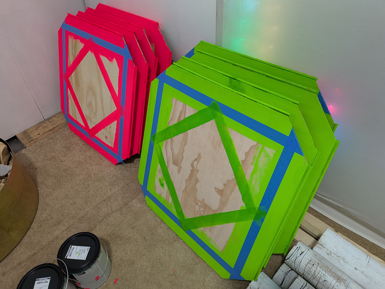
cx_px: 192
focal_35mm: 24
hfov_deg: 71.6
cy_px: 144
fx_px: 267
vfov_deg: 56.8
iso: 102
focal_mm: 4.53
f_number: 1.7
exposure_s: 1/120
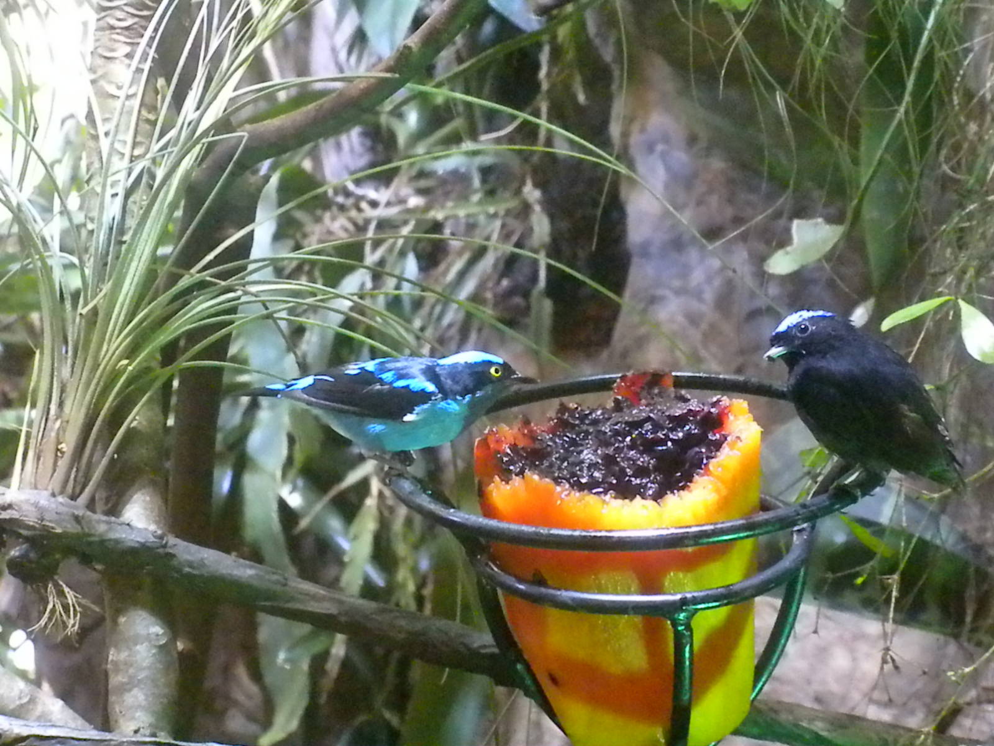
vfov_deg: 12.5
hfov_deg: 16.6
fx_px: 3417
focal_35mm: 119
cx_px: 497
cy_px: 373
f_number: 5.1
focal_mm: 21
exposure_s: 1/26.1
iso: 3200
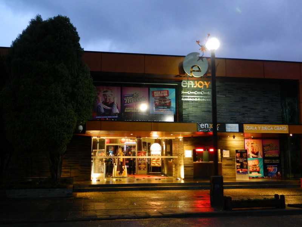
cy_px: 114
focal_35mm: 41
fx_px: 358
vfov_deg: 35.1
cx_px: 151
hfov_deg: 45.8
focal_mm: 7.3
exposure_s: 1/5
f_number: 3.5
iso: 400
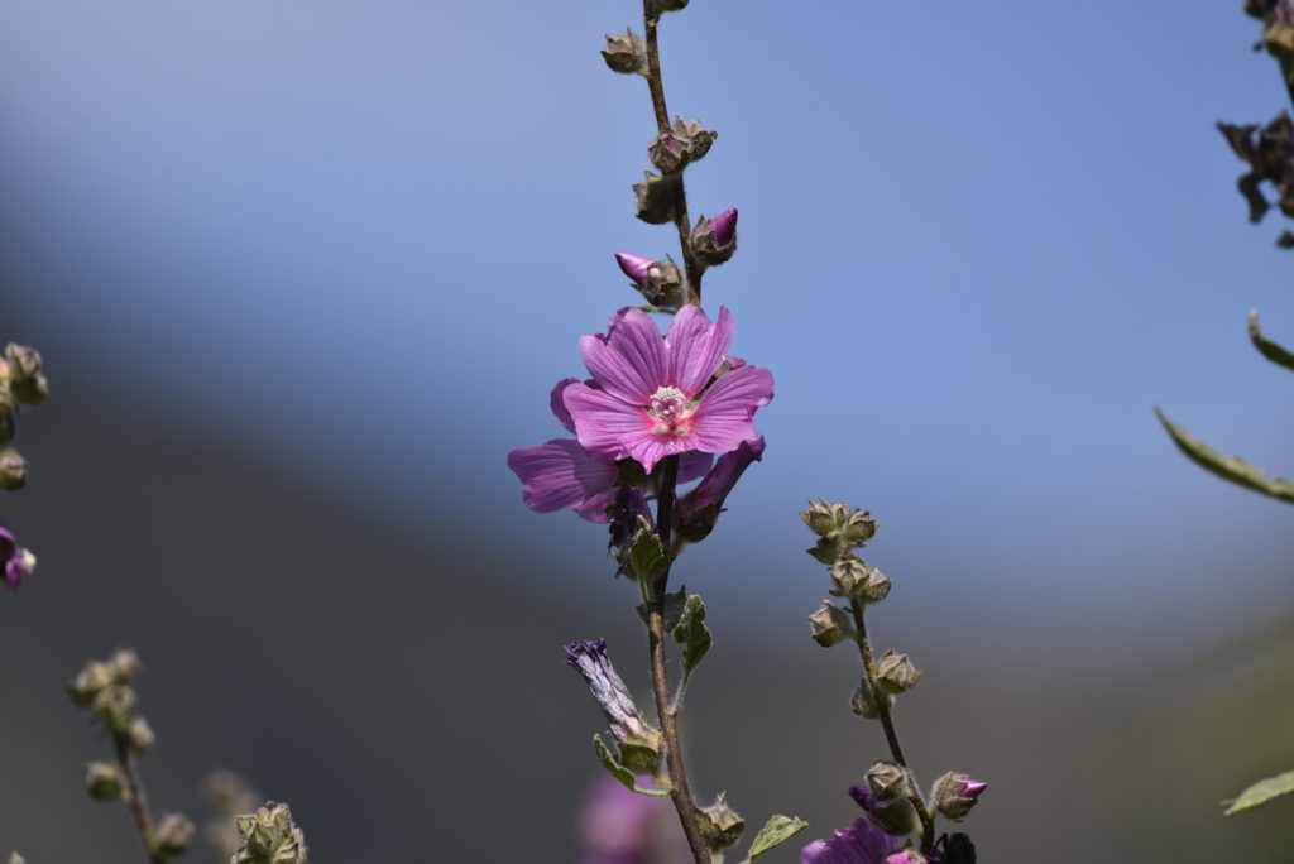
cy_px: 432
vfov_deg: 2.3
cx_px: 647
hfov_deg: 3.4
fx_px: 21578
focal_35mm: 600
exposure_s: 1/800
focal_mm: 600
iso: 200
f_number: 7.1
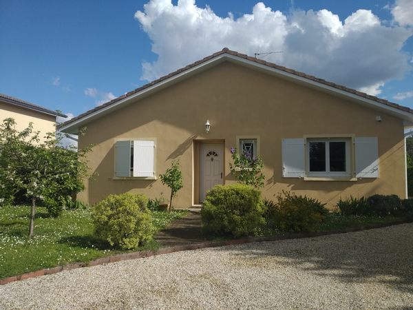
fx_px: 310
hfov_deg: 67.3
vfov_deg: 53.1
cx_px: 206
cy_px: 155
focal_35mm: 26
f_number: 2.2
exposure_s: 1/1876
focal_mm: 3.82
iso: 100
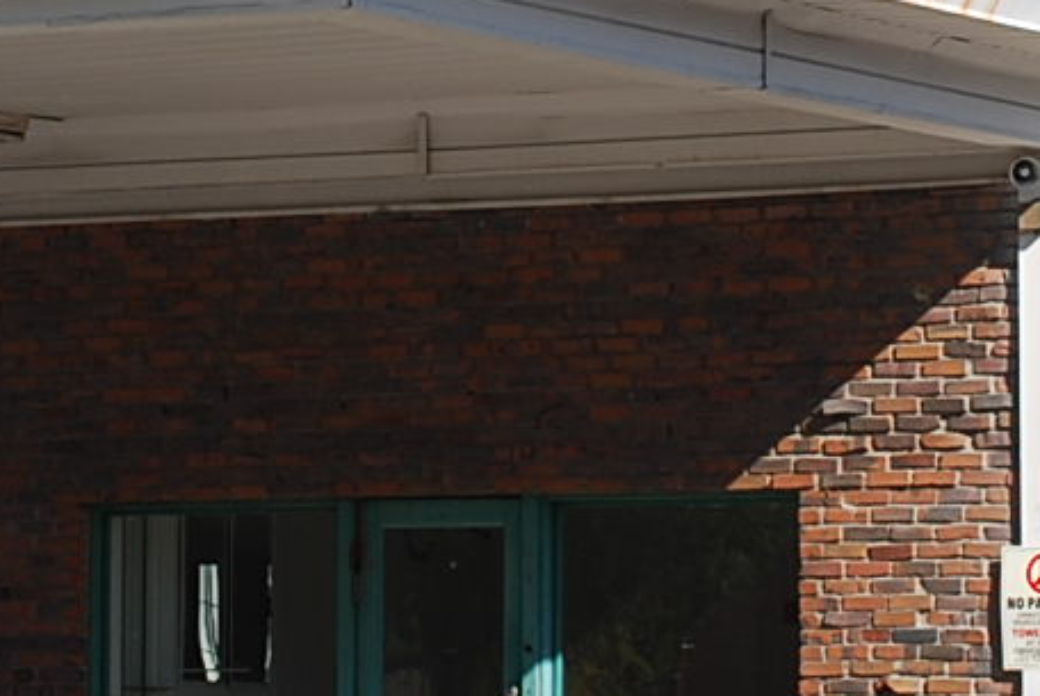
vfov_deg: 5.7
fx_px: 6998
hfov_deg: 8.5
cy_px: 173
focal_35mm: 242
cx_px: 513
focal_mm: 38
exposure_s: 1/250
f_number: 8
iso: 100
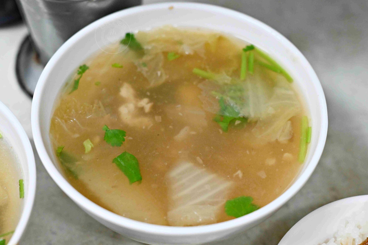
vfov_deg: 17.5
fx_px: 797
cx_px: 189
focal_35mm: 78
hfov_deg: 26.0
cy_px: 125
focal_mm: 50
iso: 2500
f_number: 3.2
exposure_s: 1/200
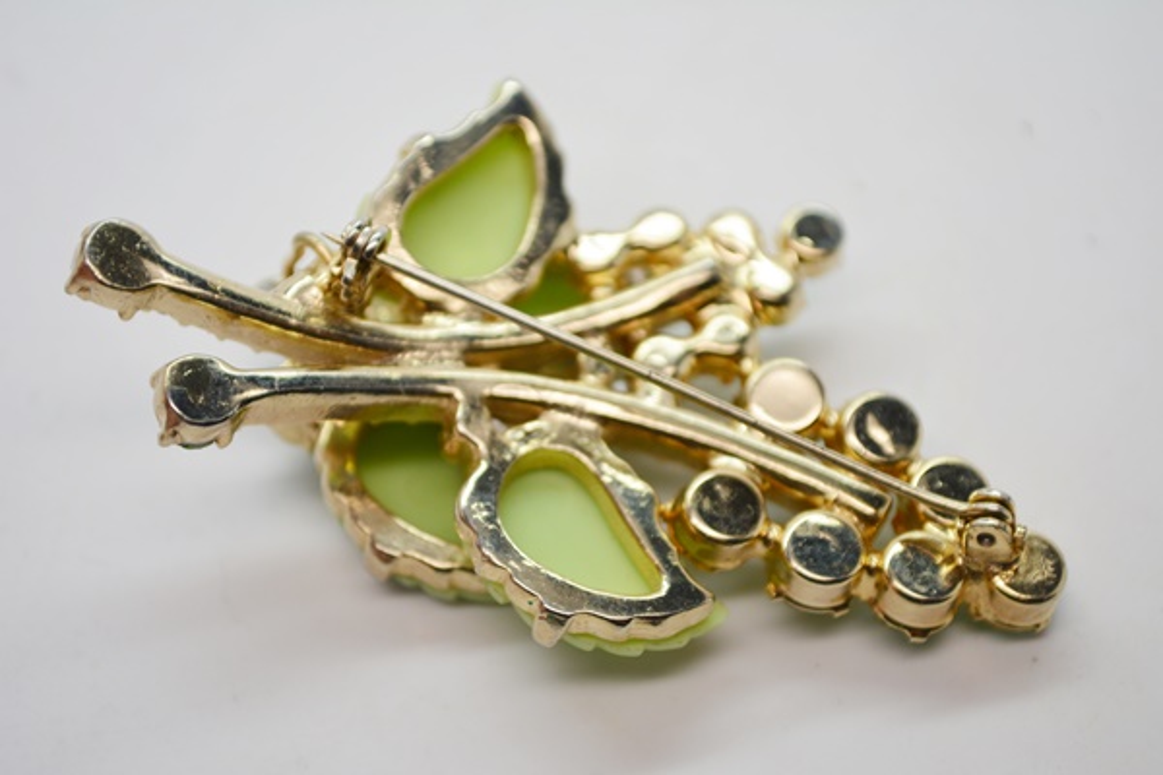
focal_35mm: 82
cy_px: 388
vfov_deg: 16.6
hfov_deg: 24.6
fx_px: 2665
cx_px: 582
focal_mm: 55
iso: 320
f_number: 5.6
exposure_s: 1/125
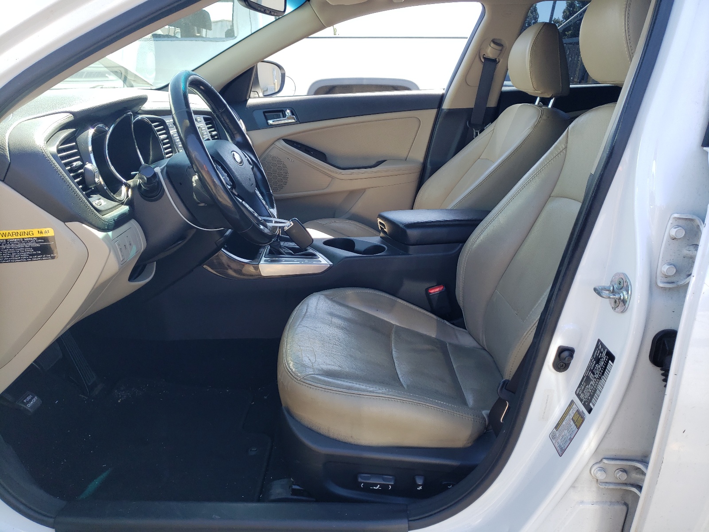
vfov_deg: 53.1
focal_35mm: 26
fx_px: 533
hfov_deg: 67.3
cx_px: 354
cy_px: 266
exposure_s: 1/333
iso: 50
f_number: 1.5
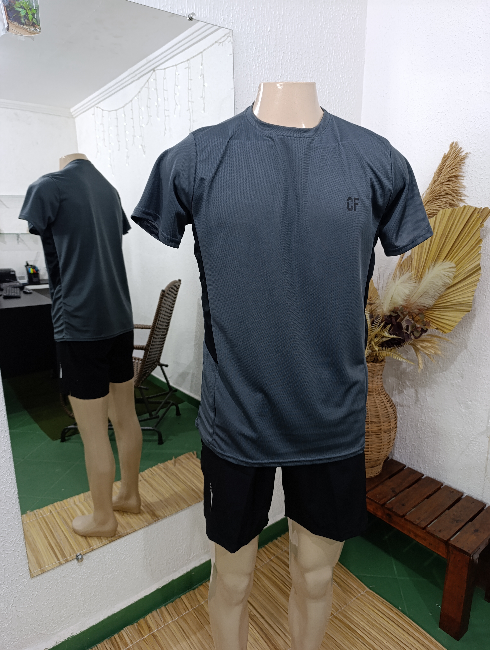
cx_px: 245
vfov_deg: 73.8
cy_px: 325
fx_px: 433
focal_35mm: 23
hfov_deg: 59.0
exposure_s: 1/40
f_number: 1.6
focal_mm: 6.14
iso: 1000
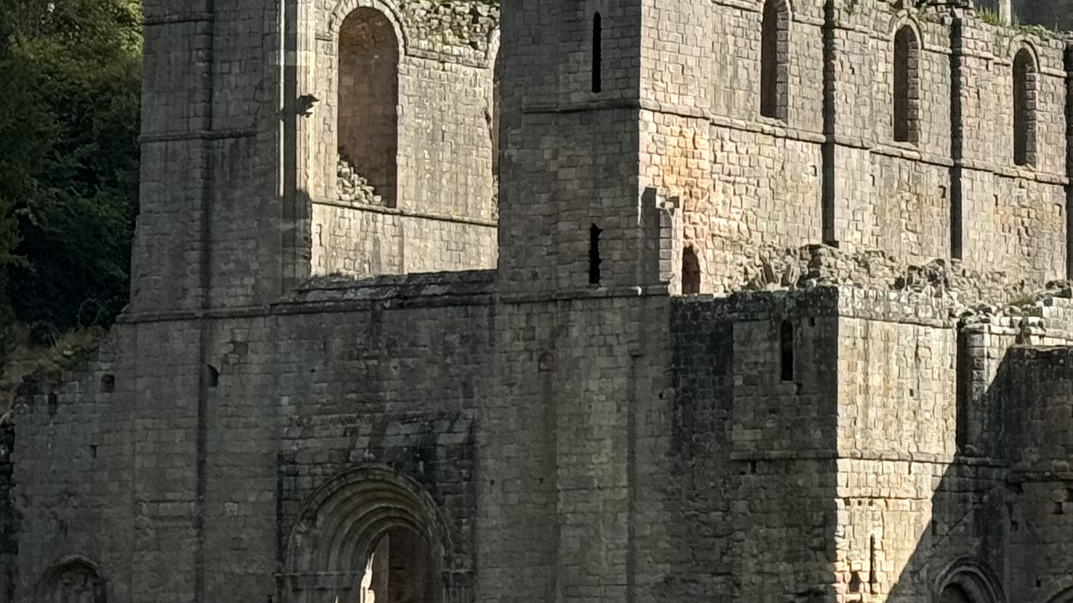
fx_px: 4239
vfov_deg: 8.1
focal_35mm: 149
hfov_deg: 14.0
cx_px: 1245
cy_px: 117
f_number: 1.78
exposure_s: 1/4310
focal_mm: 6.76
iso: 64
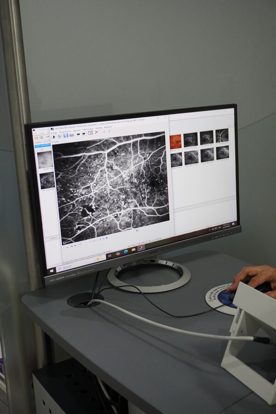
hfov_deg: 29.9
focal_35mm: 45
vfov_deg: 43.6
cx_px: 138
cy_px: 207
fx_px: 517
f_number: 5
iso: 1250
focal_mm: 30
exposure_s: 1/160
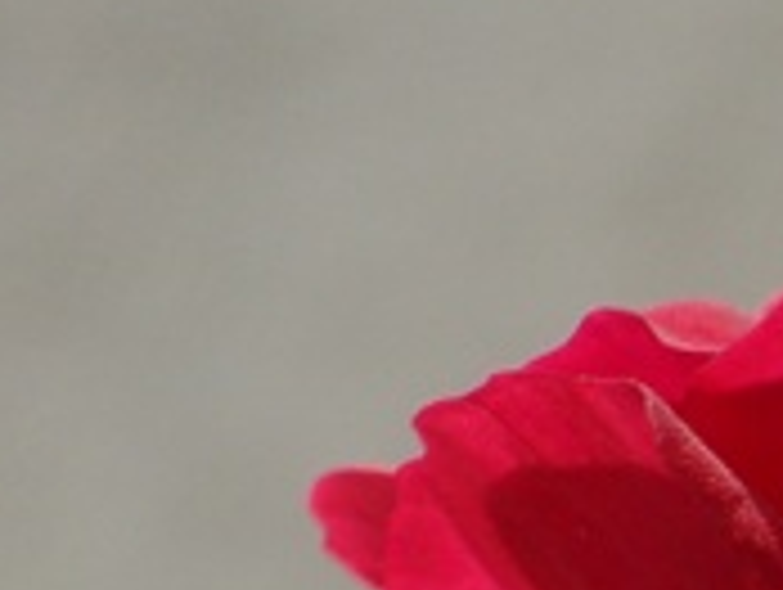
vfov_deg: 2.2
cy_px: 806
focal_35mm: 662
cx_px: 1436
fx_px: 14995
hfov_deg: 3.0
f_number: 4.5
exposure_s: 1/500
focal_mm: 32
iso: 100
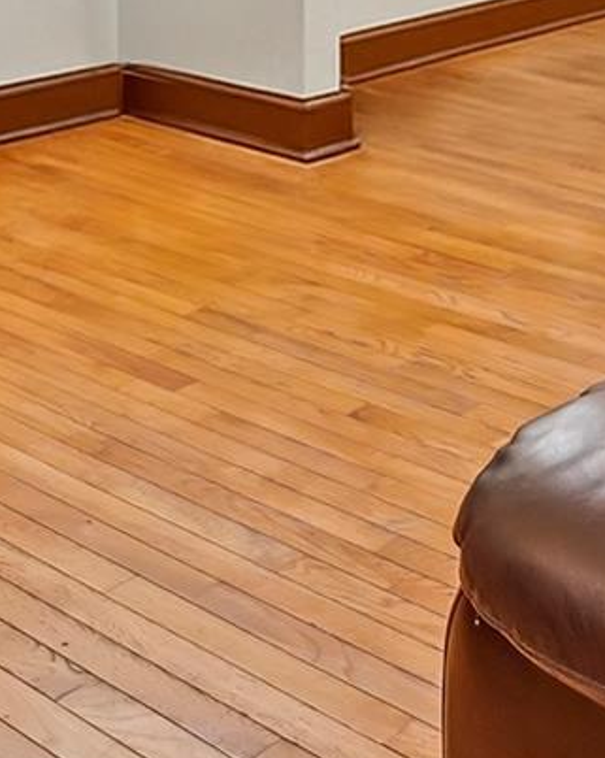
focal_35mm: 67
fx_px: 1501
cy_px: -197
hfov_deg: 22.6
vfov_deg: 25.0
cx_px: 447
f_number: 8
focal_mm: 14
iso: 800
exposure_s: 1/5
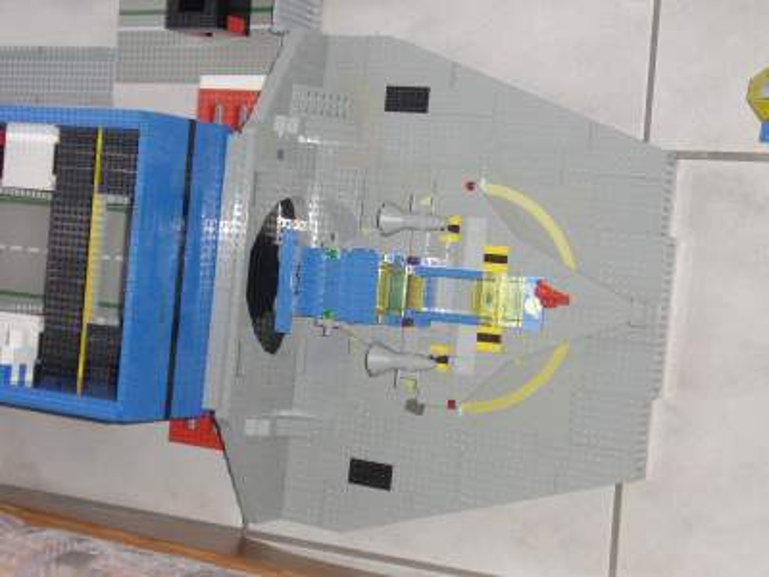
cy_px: 288
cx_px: 384
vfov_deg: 28.0
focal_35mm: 52
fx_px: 1155
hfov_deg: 36.8
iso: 200
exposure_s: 1/60
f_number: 3.8
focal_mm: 10
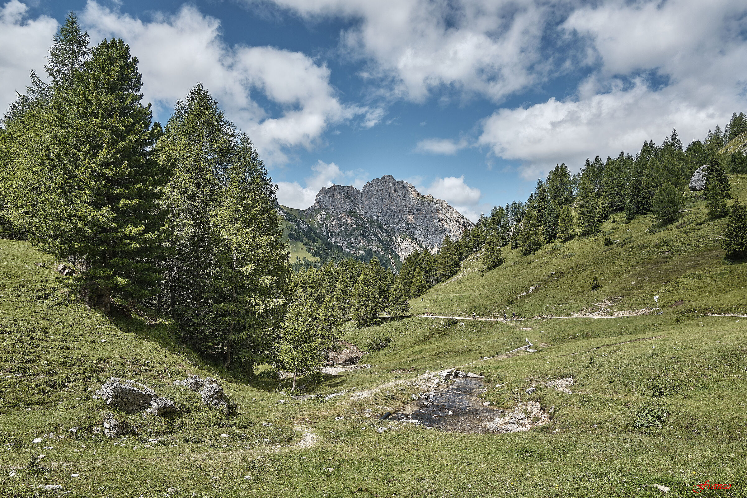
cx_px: 374
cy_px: 249
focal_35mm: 23
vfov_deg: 55.1
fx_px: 477
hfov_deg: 76.1
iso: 160
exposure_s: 1/160
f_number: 11
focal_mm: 15
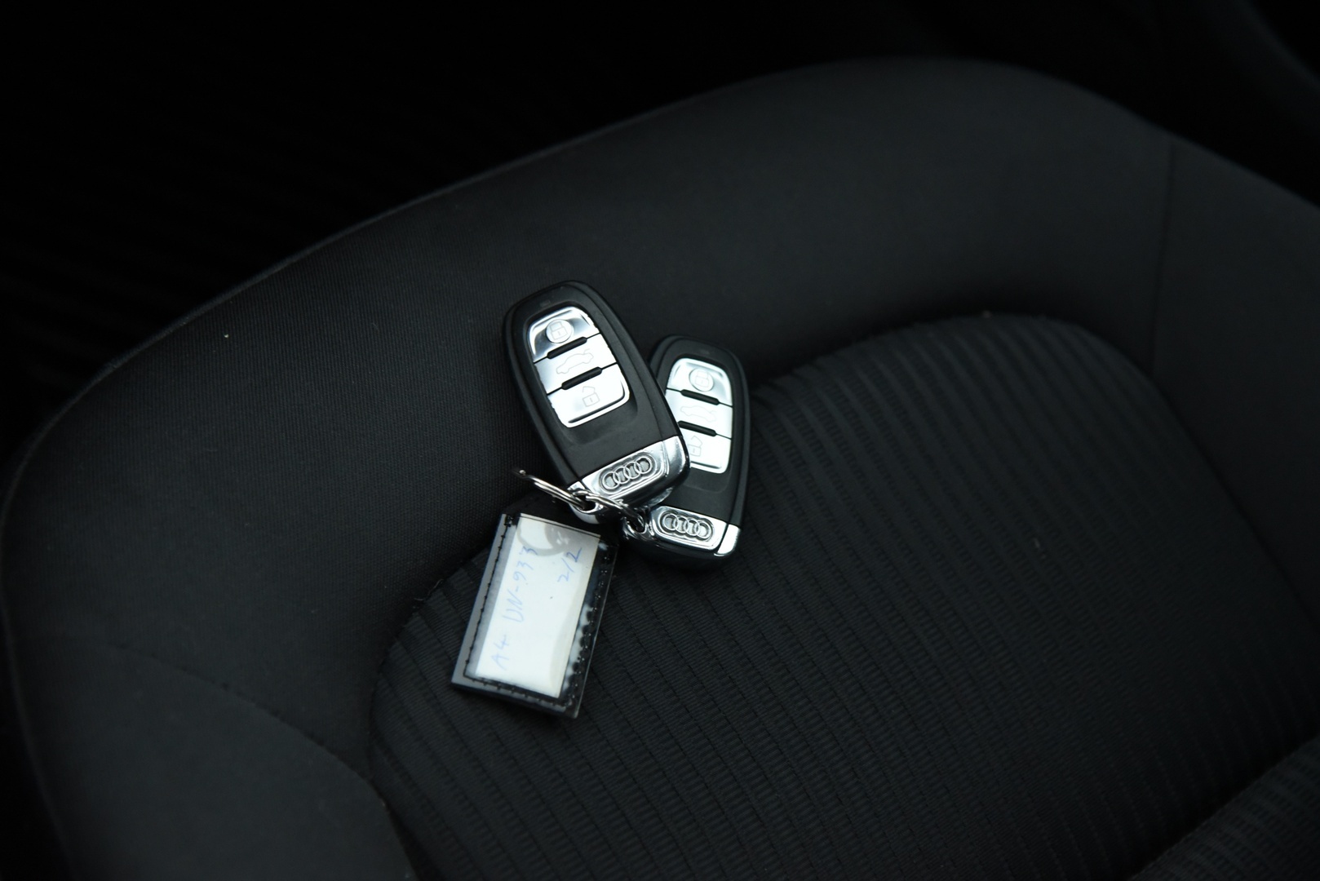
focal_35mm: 55
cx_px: 660
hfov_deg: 36.2
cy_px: 440
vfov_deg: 24.6
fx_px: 2017
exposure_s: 1/25
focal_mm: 55
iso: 4000
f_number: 4
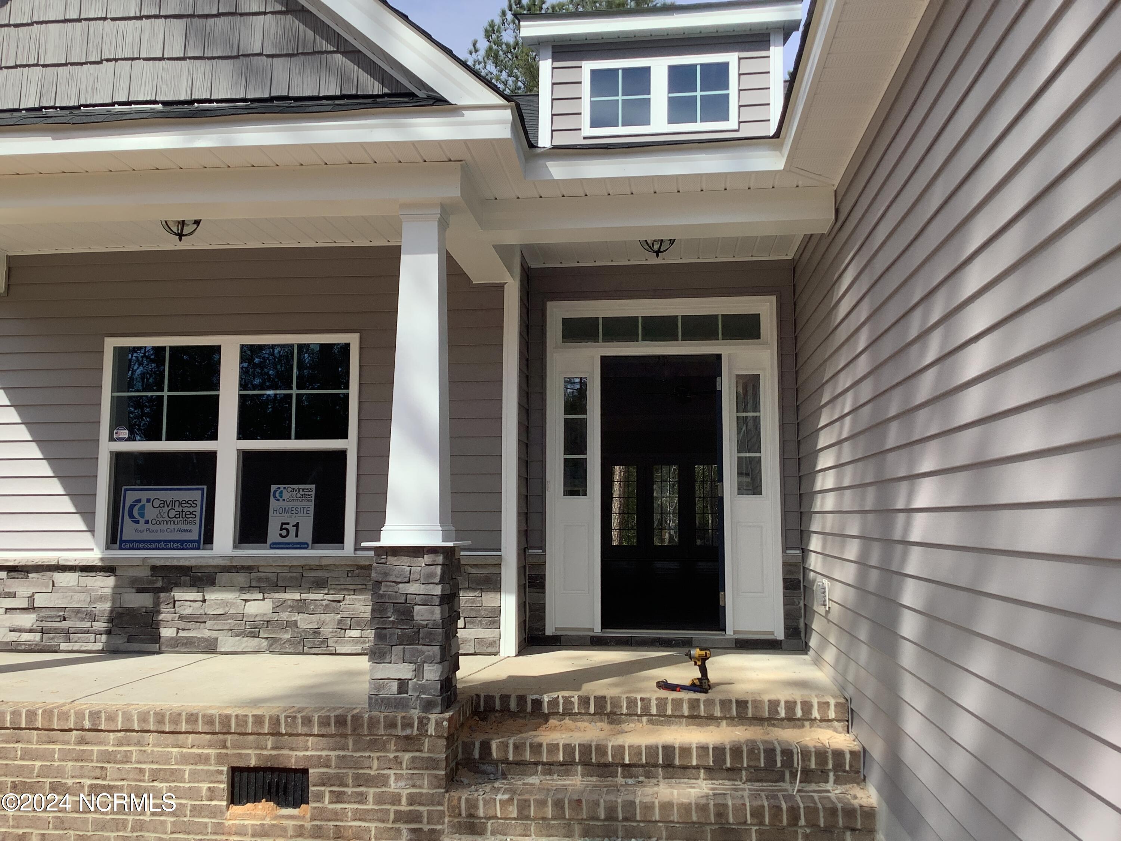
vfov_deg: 45.4
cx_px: 560
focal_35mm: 31
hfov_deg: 58.4
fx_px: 1004
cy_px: 420
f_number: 2.4
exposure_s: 1/895
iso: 25
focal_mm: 3.3
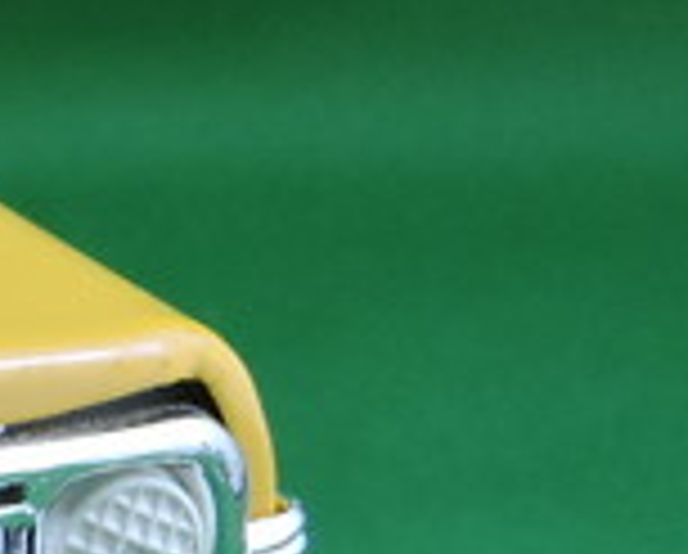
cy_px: 203
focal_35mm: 394
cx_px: -1032
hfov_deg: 4.8
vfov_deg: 3.9
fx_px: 8038
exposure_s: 1/60
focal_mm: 14.3
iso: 280
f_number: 4.5
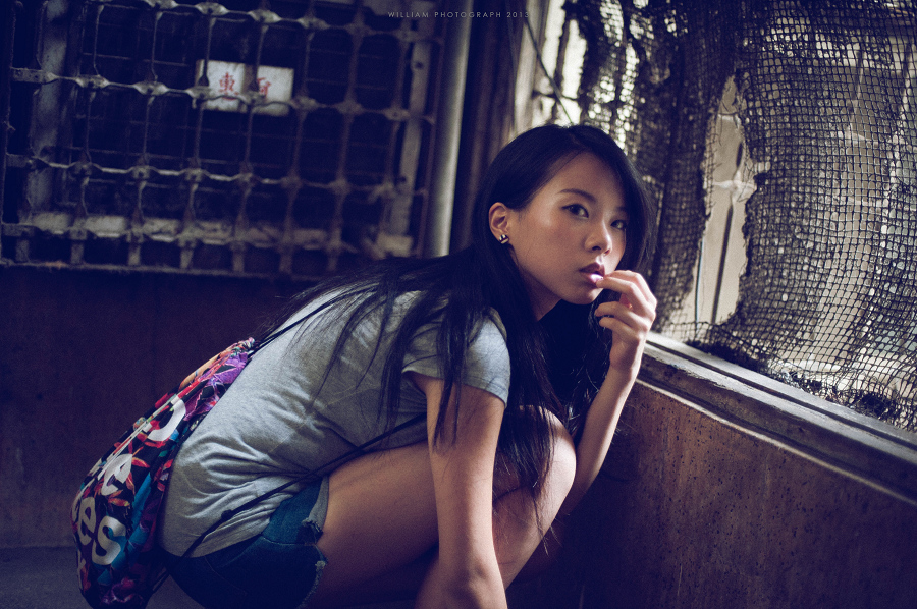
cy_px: 304
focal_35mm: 50
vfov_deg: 26.9
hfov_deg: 39.6
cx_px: 458
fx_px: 1272
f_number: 1.6
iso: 1250
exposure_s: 1/80
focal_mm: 50
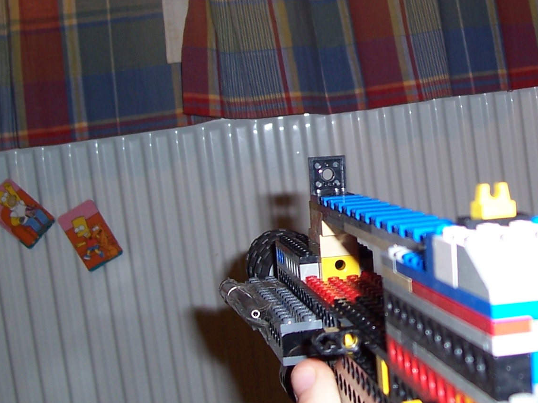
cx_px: 431
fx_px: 1072
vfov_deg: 21.2
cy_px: 143
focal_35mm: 69
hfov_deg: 27.6
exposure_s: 1/60
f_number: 2.7
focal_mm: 5.6
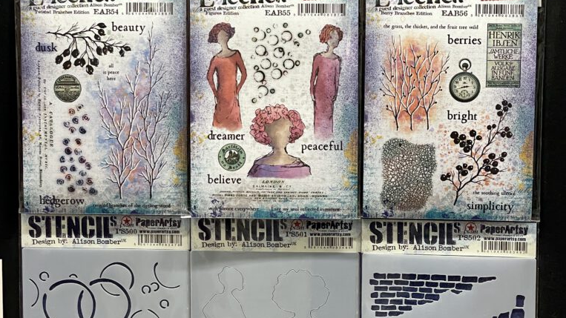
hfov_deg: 27.9
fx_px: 1140
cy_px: 84
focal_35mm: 76
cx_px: 282
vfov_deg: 15.8
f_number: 2
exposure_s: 1/100
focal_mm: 6
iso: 125
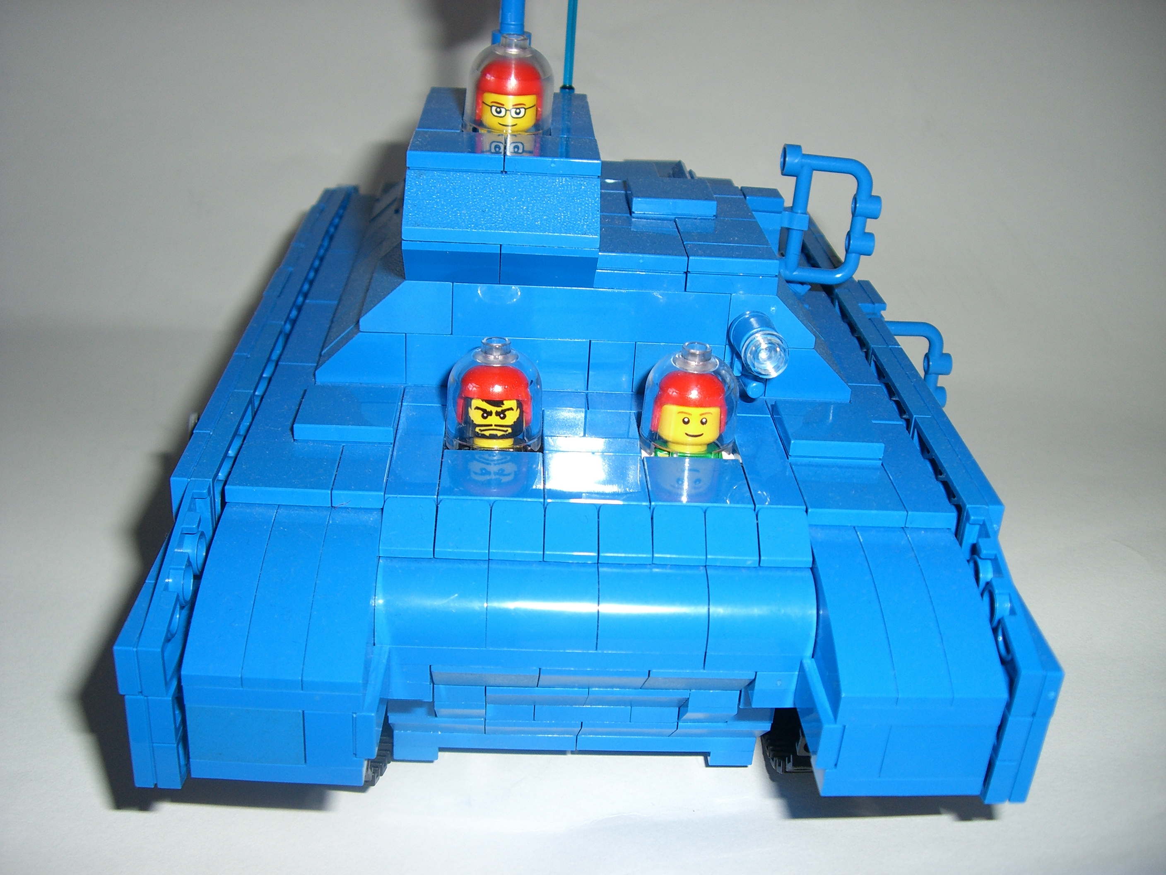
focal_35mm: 38
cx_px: 583
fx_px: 1280
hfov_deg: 49.0
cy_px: 438
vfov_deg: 37.7
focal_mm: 6.2
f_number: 2.7
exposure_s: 1/60
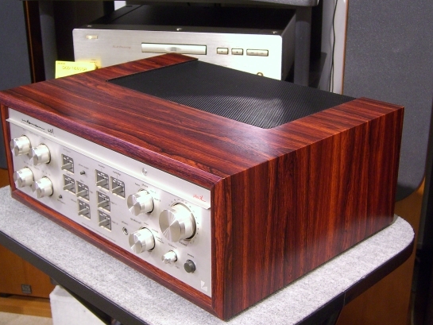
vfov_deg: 27.0
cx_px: 207
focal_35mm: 54
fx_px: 676
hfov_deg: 35.5
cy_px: 167
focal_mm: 9.5
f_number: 3.1
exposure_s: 1/10
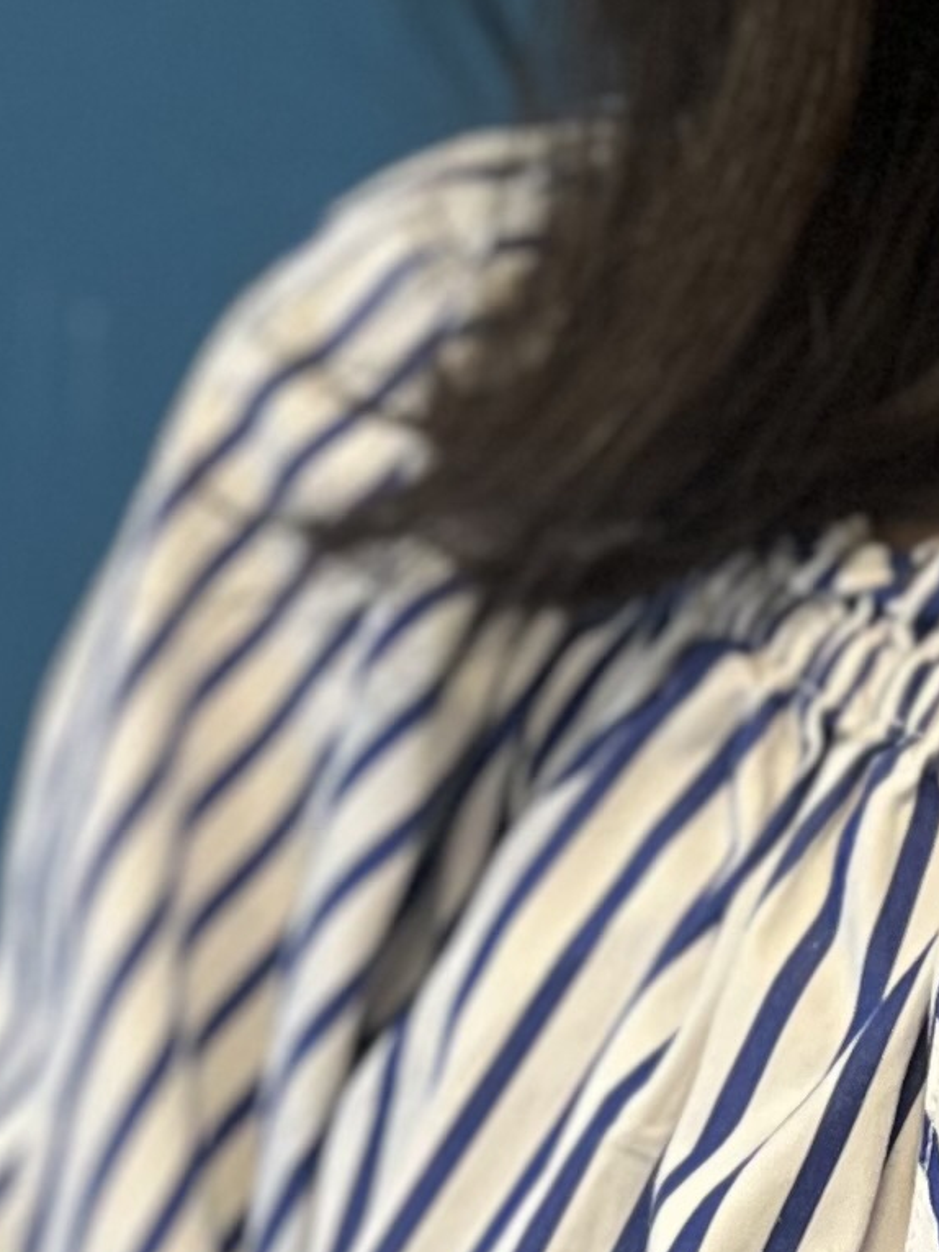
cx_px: 1402
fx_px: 4954
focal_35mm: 137
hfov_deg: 10.5
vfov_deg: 14.1
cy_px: -61
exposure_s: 1/76
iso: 125
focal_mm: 5.1
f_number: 1.6
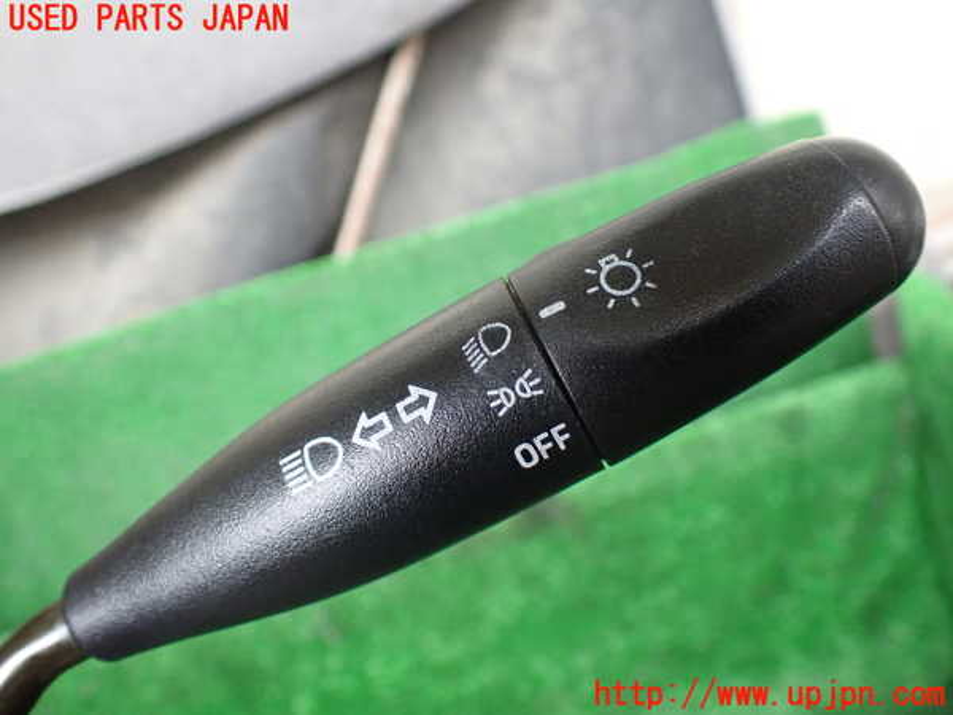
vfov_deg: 46.8
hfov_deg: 60.0
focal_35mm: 30
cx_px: 476
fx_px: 826
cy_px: 358
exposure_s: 1/80
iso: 800
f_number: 2.3
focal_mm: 5.4
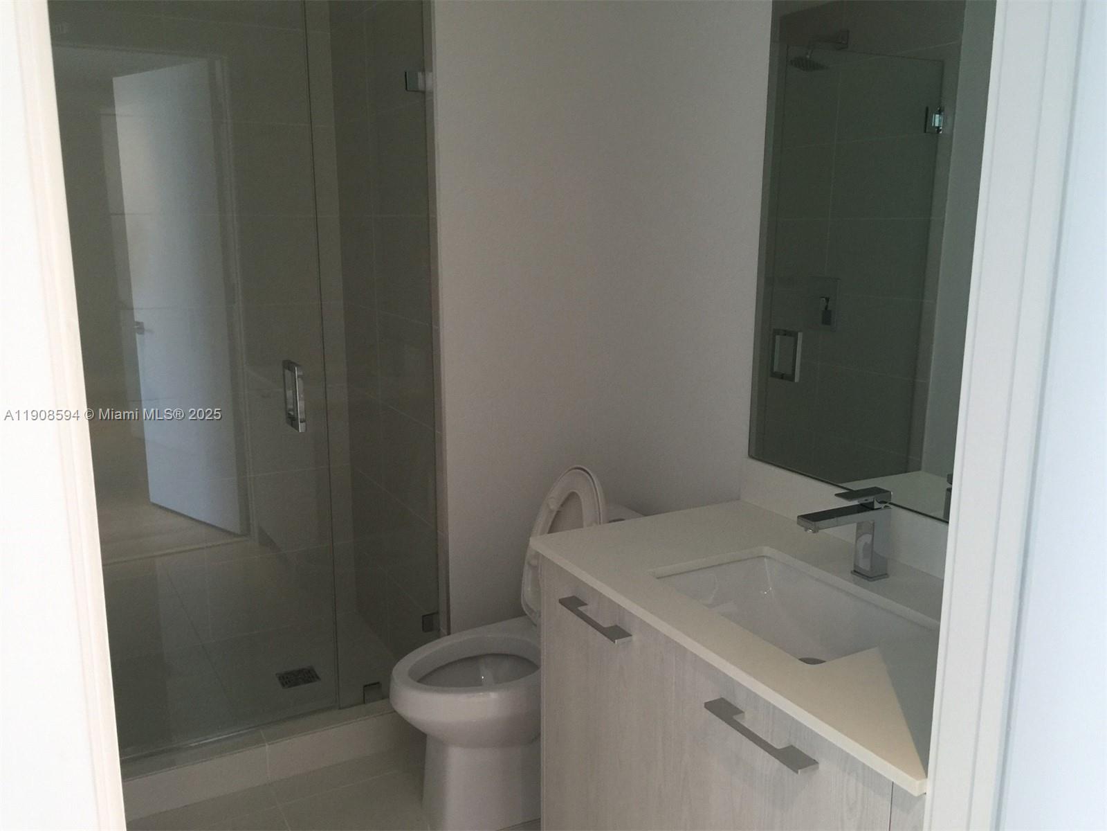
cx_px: 554
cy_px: 416
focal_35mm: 29
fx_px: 927
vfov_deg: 48.2
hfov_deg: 61.7
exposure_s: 1/15
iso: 64
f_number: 2.2
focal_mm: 4.15
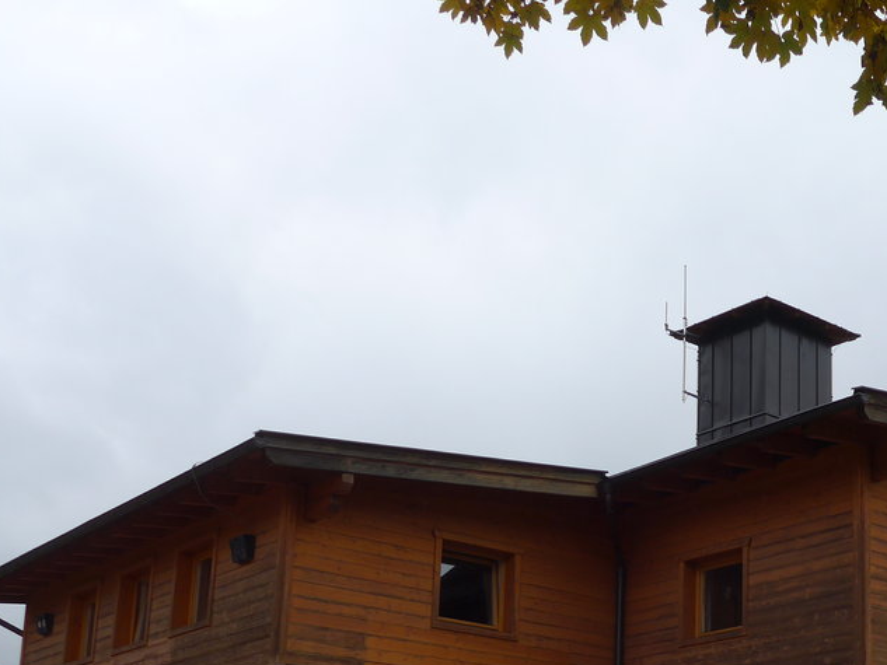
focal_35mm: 55
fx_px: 1410
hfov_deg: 33.7
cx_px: 734
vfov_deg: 25.7
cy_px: 608
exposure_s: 1/200
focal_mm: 6
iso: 80
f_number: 2.8
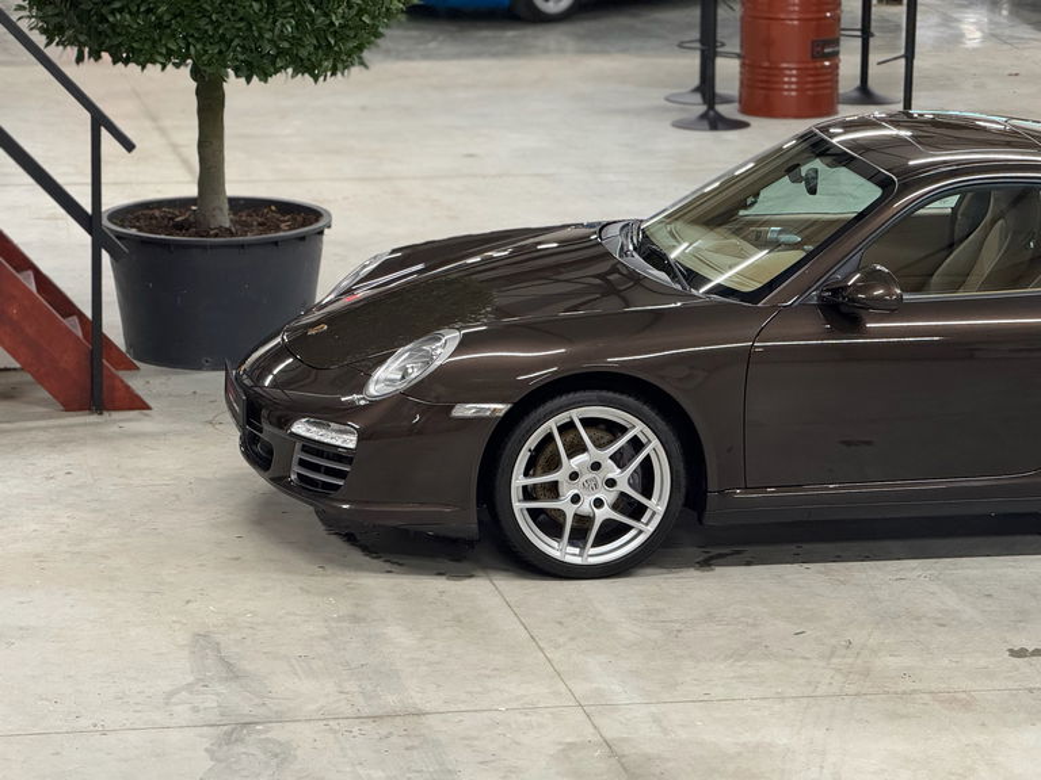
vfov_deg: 12.3
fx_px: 3609
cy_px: 390
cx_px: 520
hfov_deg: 16.4
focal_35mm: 120
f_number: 2.8
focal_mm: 15.66
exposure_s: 1/50
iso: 320
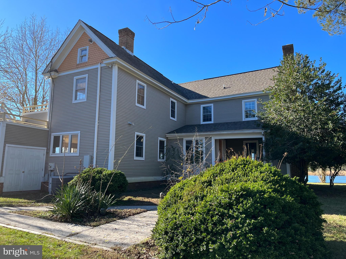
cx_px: 173
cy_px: 130
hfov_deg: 67.3
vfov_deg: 53.1
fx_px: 260
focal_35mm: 26
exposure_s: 1/1163
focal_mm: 5.1
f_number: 1.6
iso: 50
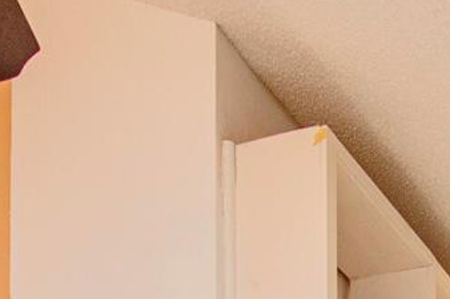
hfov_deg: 21.6
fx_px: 1137
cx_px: 454
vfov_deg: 10.8
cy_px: 860
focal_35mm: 91
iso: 400
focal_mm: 10
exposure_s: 1/125
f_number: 5.6
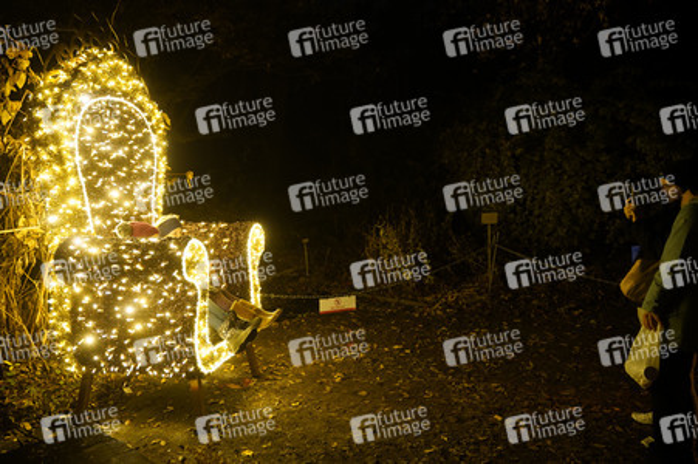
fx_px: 542
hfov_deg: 65.5
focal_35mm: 28
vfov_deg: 46.3
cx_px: 349
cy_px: 232
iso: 1600
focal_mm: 28
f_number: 2.8
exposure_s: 1/30
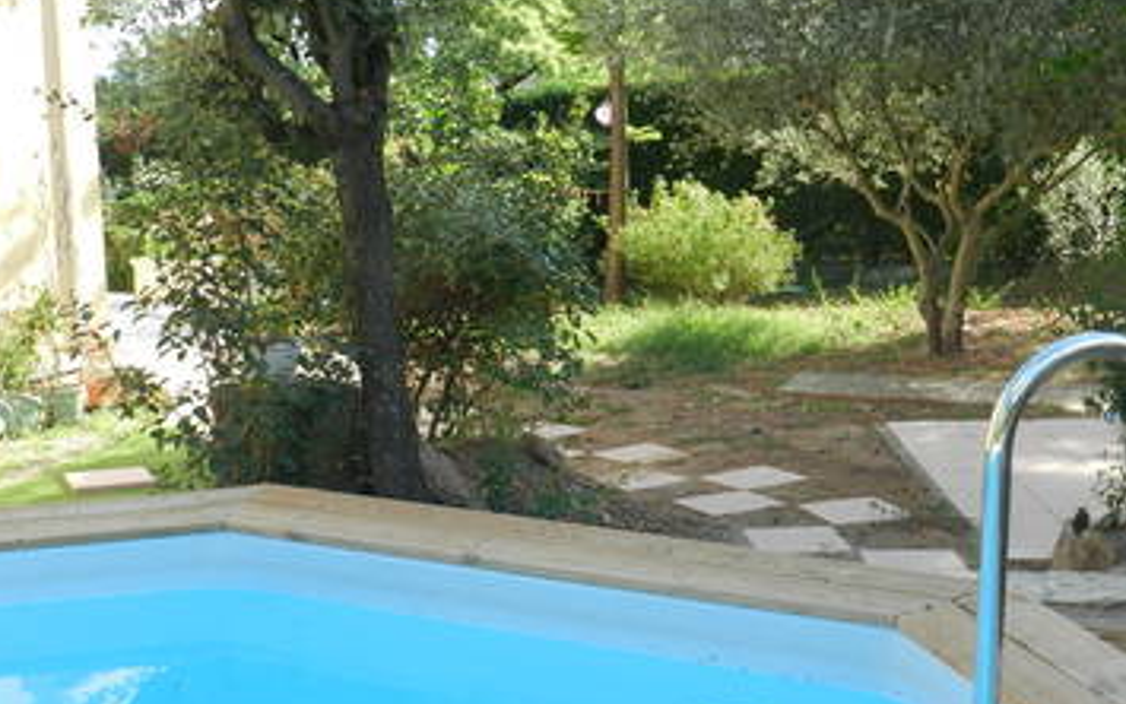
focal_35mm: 57
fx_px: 1749
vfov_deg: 22.8
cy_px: 358
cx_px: 558
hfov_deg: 35.7
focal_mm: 9.4
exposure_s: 1/200
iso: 160
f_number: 4.4
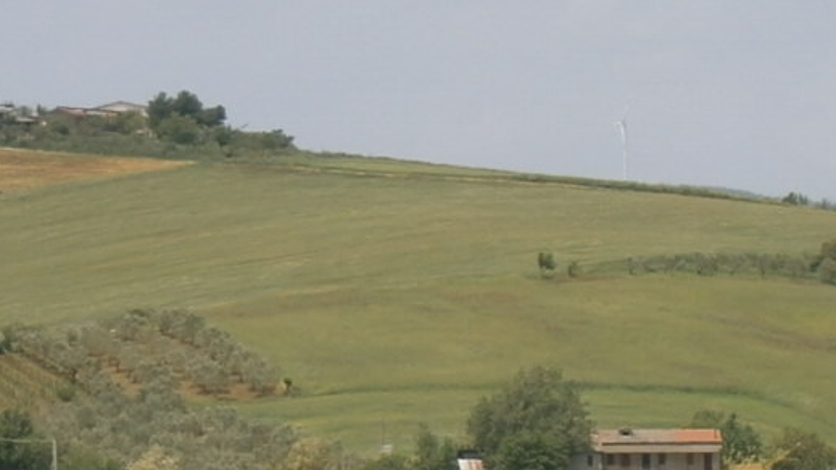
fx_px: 7737
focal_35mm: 349
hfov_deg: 6.2
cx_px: 314
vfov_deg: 3.5
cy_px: 665
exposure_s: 1/400
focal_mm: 23.5
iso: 80
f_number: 6.5
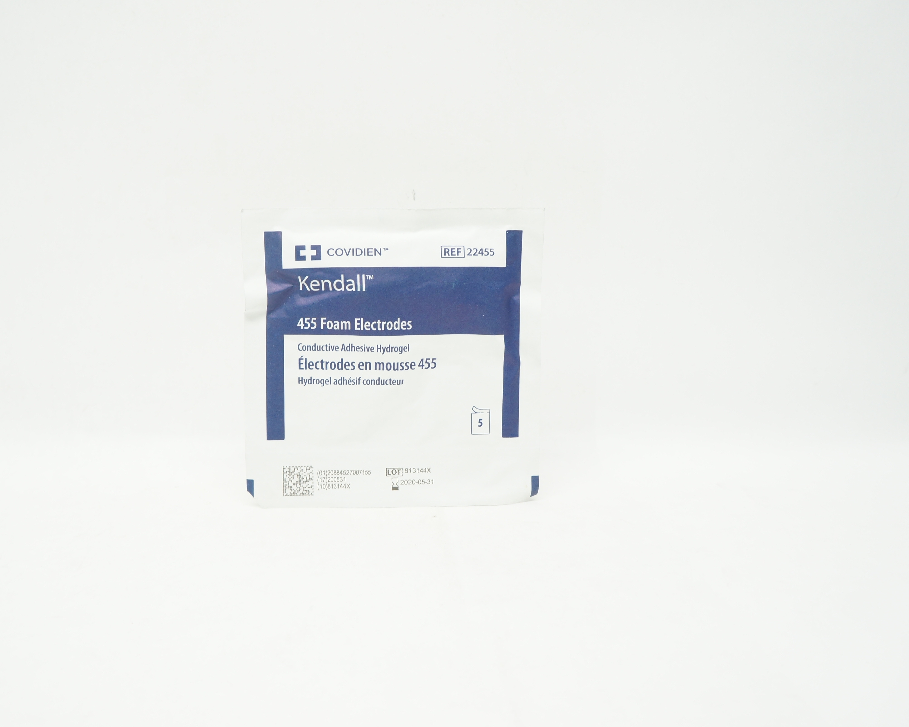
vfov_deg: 47.1
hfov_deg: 57.0
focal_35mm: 31
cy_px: 366
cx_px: 395
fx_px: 834
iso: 400
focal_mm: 18
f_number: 5.6
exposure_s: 1/50
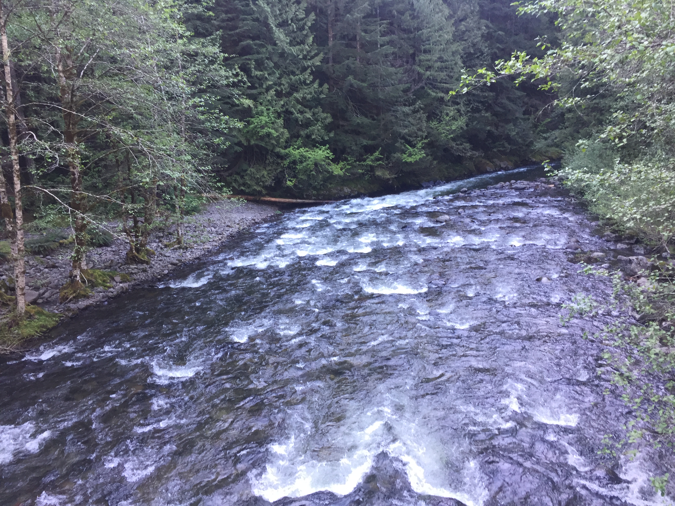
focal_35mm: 29
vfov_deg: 48.2
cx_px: 338
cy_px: 253
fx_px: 565
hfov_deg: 61.7
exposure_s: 1/40
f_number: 2.2
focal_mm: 4.15
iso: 32
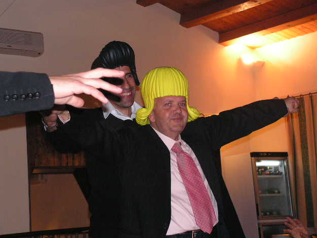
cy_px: 117
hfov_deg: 23.0
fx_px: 779
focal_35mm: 85
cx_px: 158
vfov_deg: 17.4
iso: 200
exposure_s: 1/80
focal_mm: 13.9
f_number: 3.3
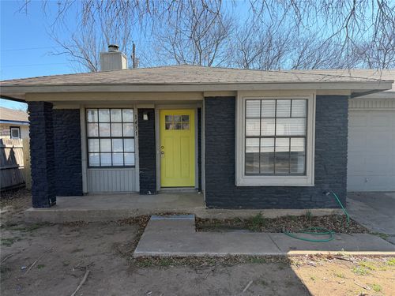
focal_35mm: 24
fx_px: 274
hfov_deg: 71.6
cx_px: 198
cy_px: 148
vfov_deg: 56.8
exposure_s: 1/2000
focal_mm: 6.76
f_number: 1.78
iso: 100
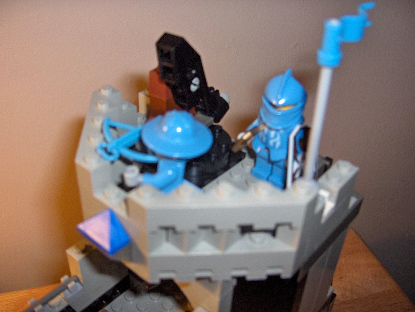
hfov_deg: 47.8
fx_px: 468
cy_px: 156
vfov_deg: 36.9
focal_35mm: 39
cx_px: 208
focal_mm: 8
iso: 100
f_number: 2.8
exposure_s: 1/60
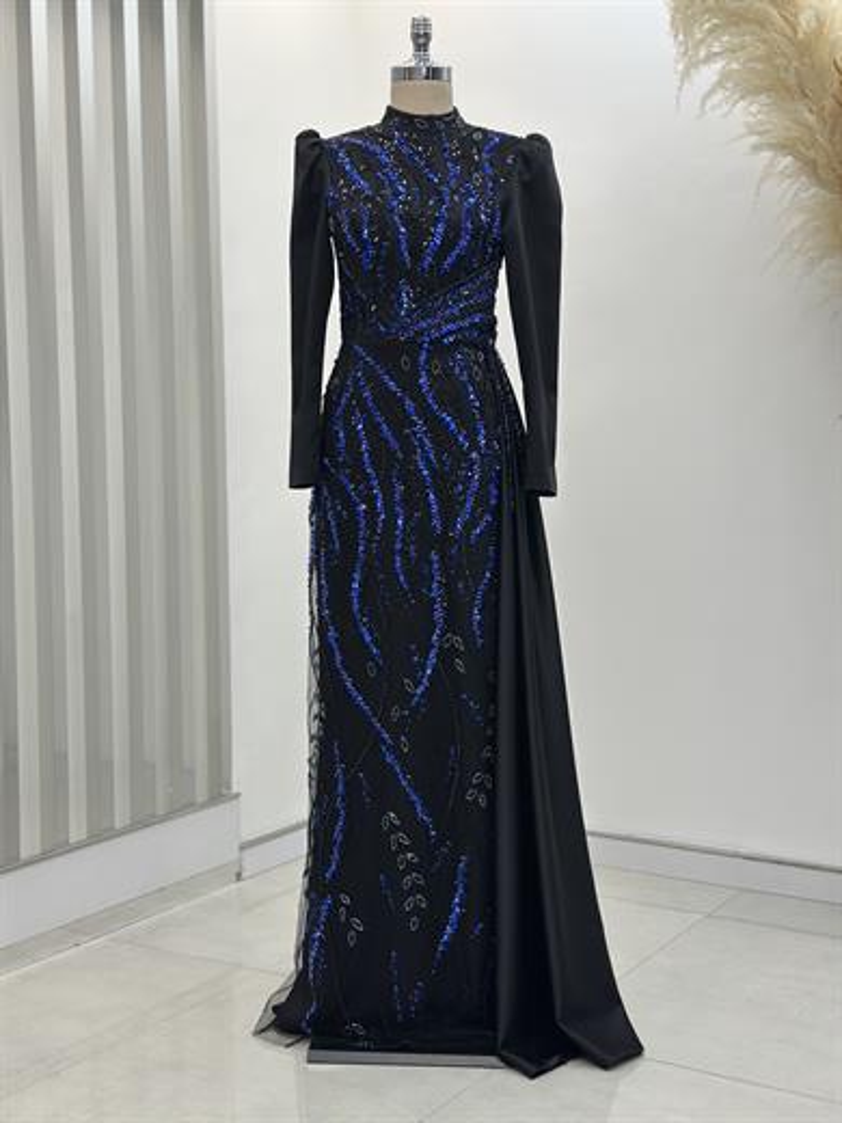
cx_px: 421
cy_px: 562
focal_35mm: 48
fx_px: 1557
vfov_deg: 39.7
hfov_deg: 30.3
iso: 80
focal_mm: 6.86
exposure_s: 1/549
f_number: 1.78
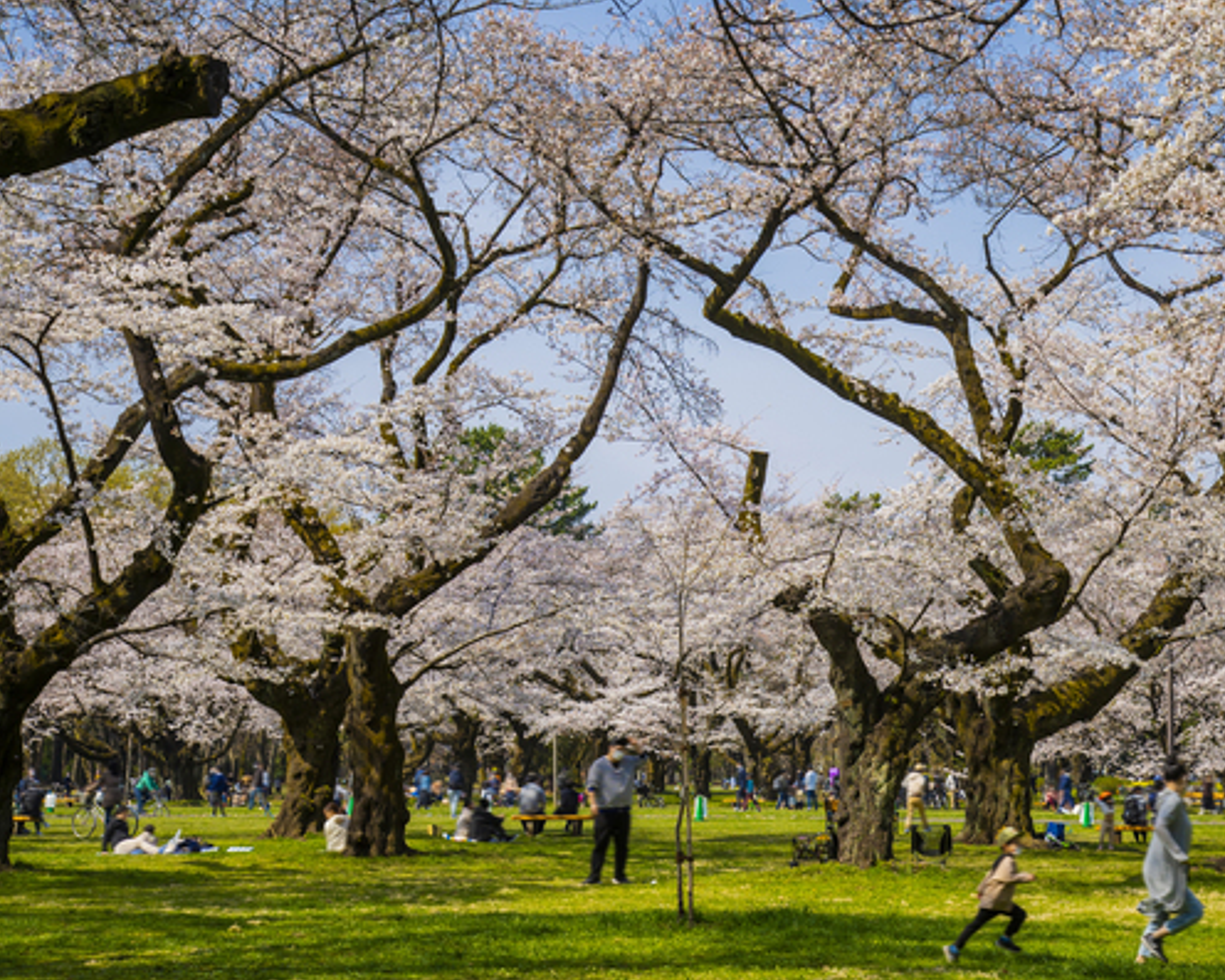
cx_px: 780
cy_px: 459
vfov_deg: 19.9
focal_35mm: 77
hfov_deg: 24.7
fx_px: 2792
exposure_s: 1/640
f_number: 7.1
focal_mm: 58
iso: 320
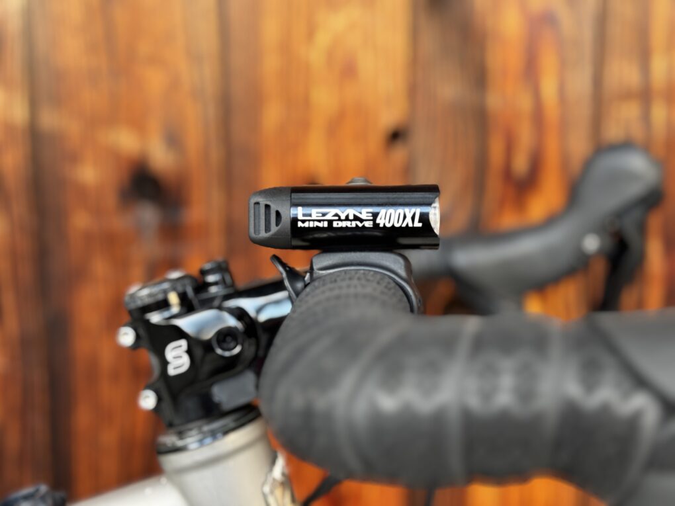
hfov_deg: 39.7
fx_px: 936
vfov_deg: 30.3
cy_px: 253
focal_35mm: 48
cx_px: 338
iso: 100
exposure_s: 1/88
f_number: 1.78
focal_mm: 6.76
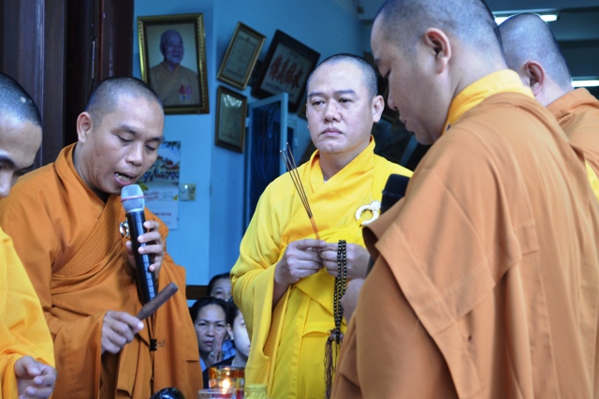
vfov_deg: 16.5
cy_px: 200
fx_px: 1372
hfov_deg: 24.6
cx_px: 300
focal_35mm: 82
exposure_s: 1/30
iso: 500
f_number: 5.6
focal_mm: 55
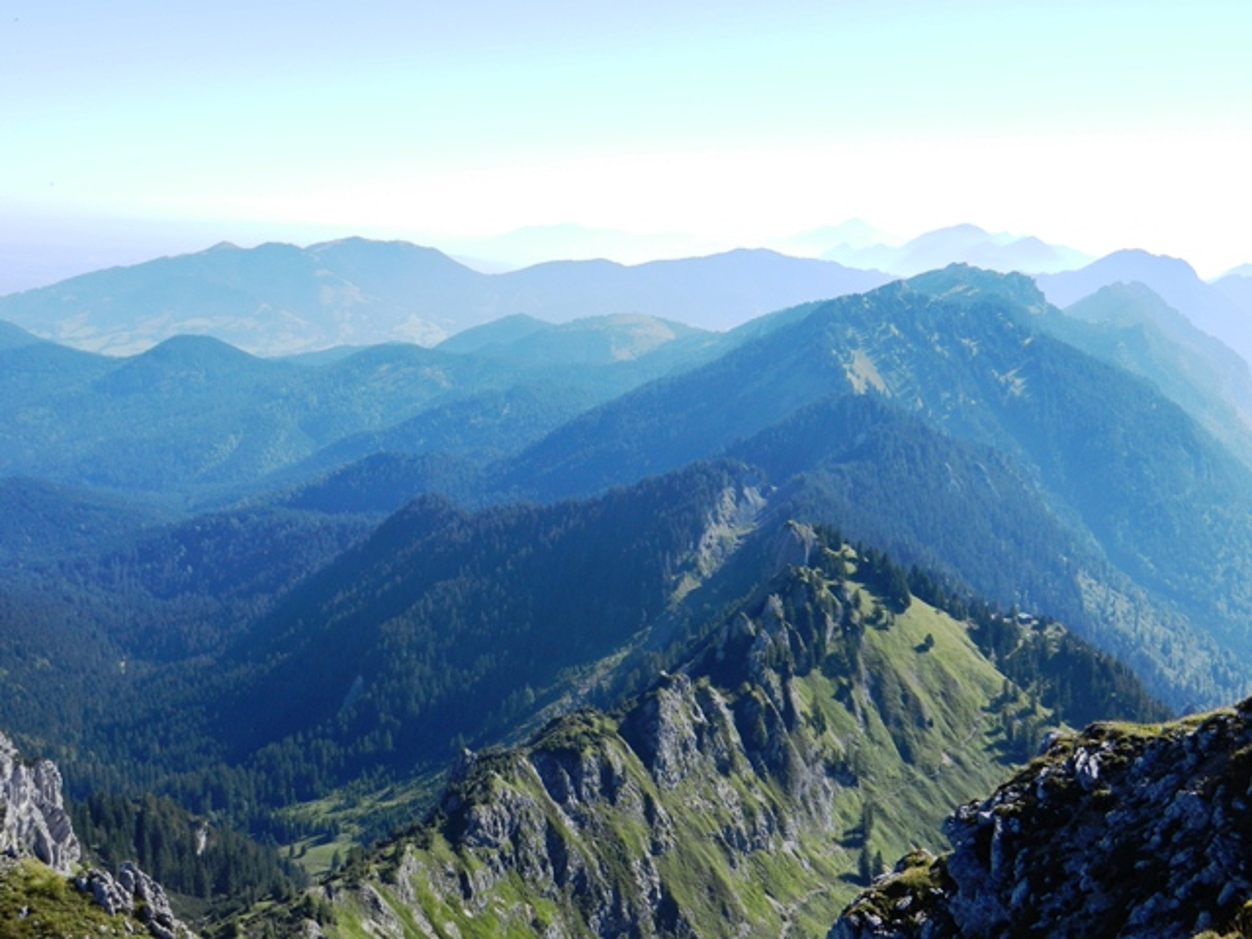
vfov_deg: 32.2
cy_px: 470
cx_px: 626
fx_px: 1628
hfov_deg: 42.1
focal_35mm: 45
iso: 160
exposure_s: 1/800
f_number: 4.2
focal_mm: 8.2
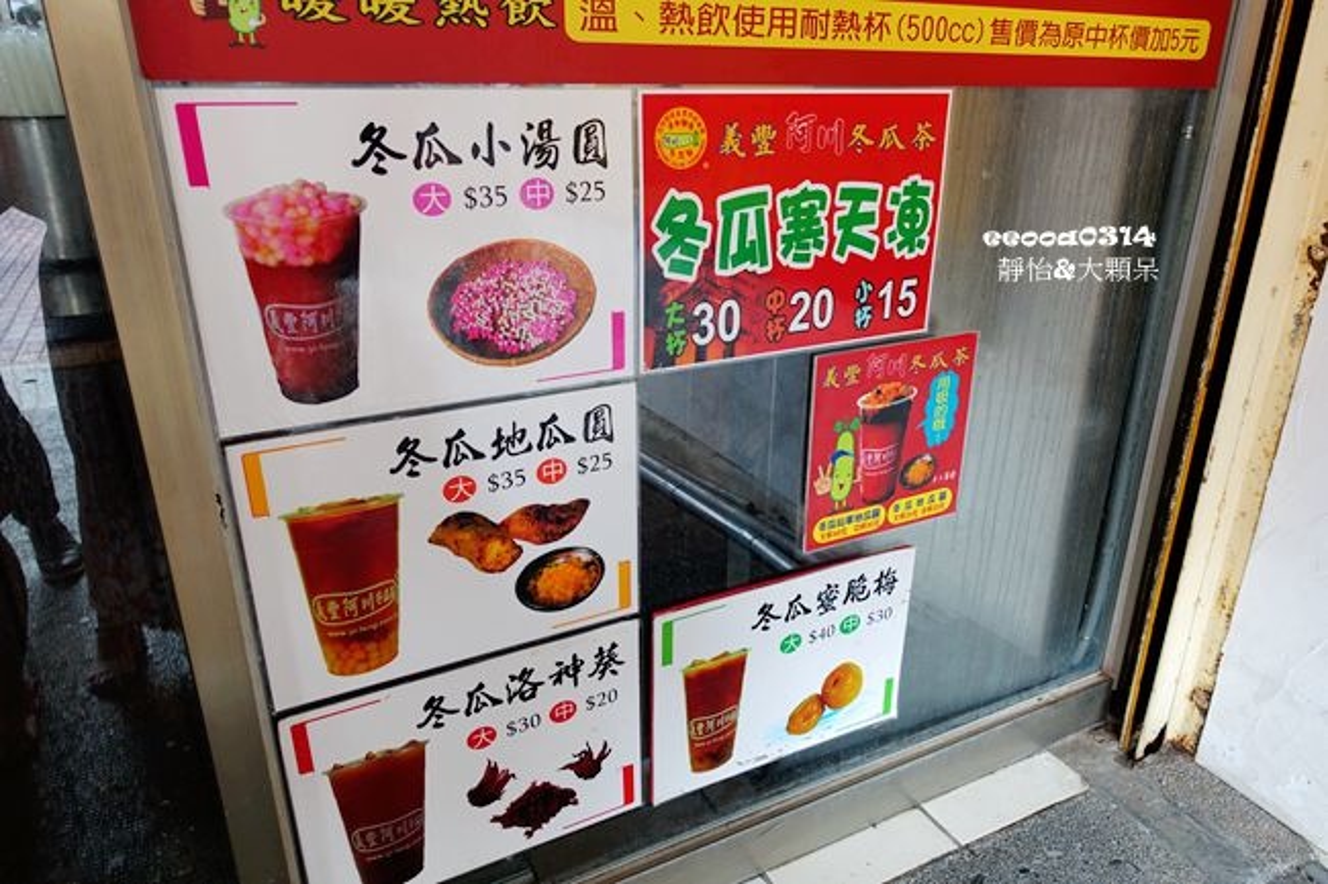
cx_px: 664
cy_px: 442
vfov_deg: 53.1
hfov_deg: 73.8
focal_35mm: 24
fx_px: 885
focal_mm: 8.8
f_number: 2.8
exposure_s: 1/60
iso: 125
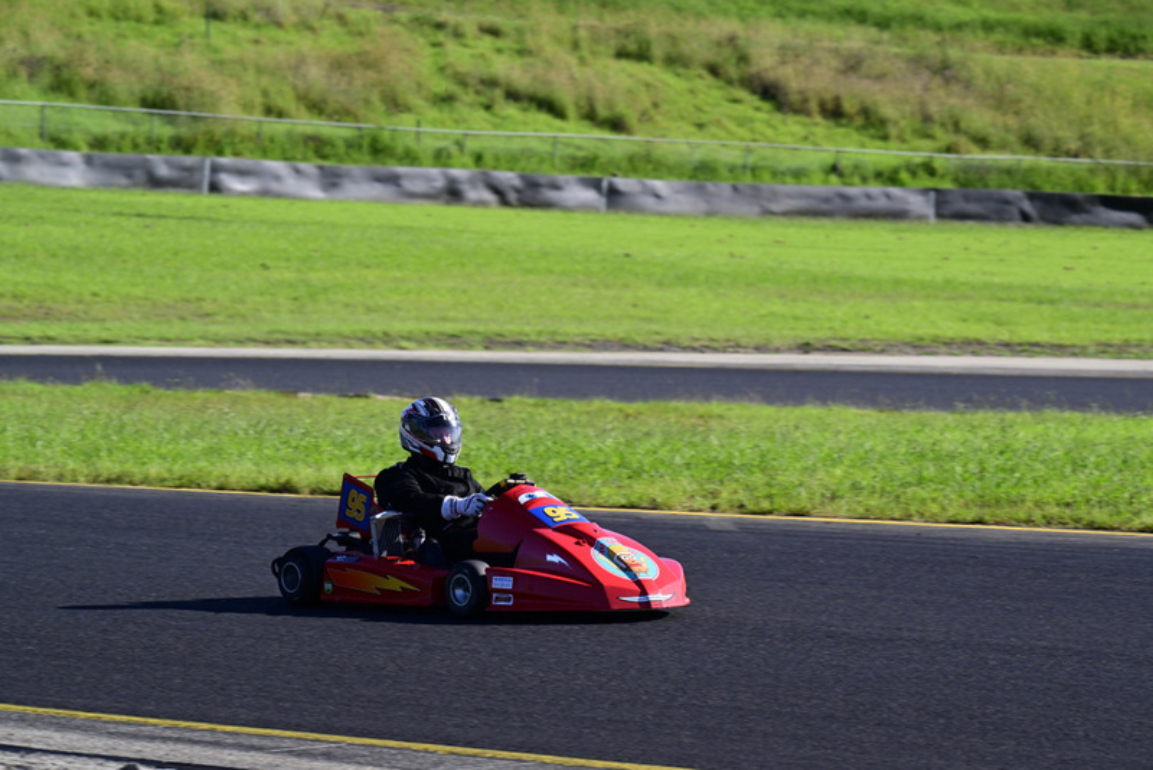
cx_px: 576
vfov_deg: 5.5
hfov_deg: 8.2
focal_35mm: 250
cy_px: 385
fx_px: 8009
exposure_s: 1/640
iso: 640
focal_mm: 250
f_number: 11
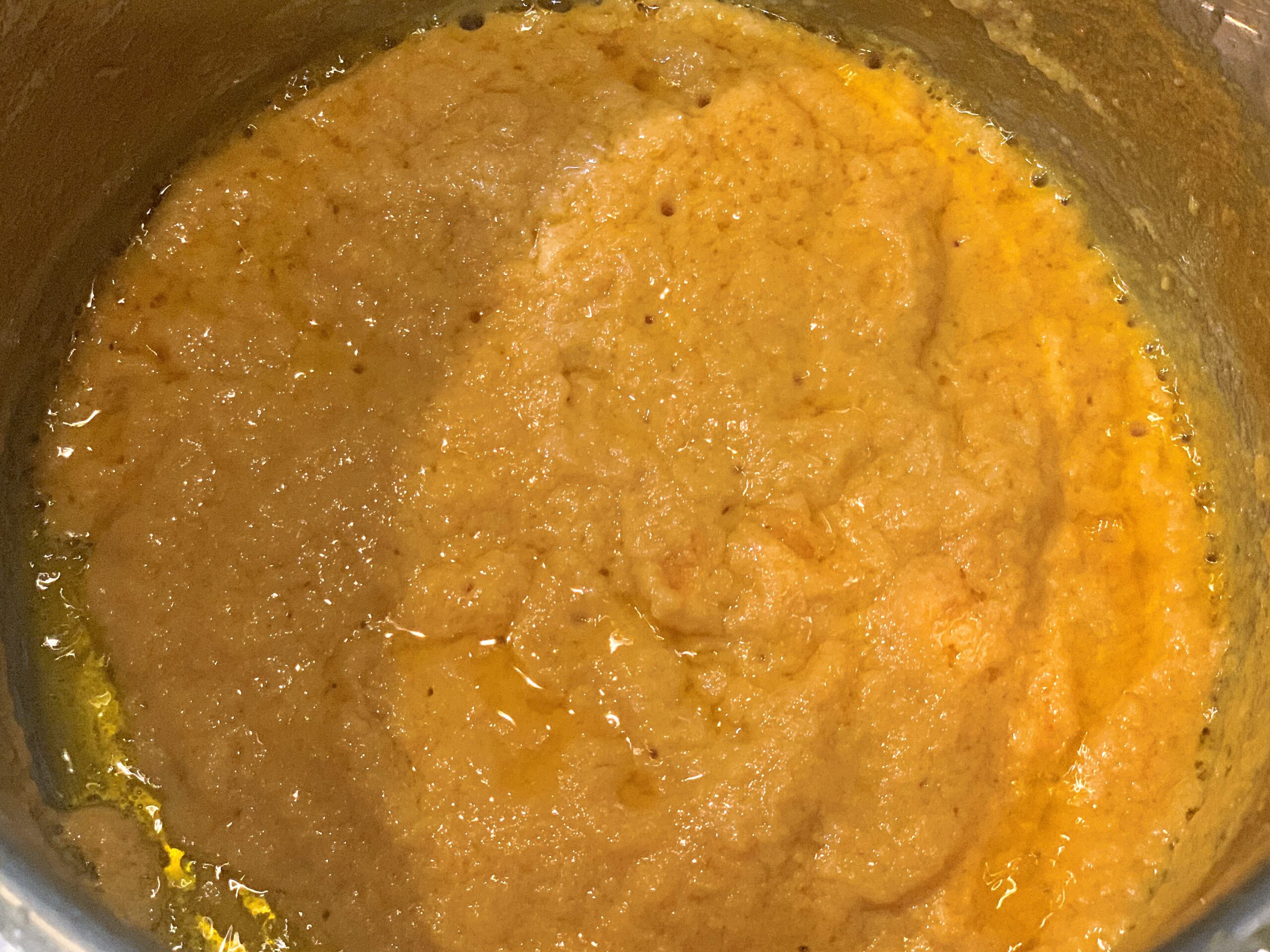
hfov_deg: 36.8
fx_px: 1908
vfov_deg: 28.0
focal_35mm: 52
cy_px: 476
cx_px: 635
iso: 400
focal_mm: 6
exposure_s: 1/50
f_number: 2.4
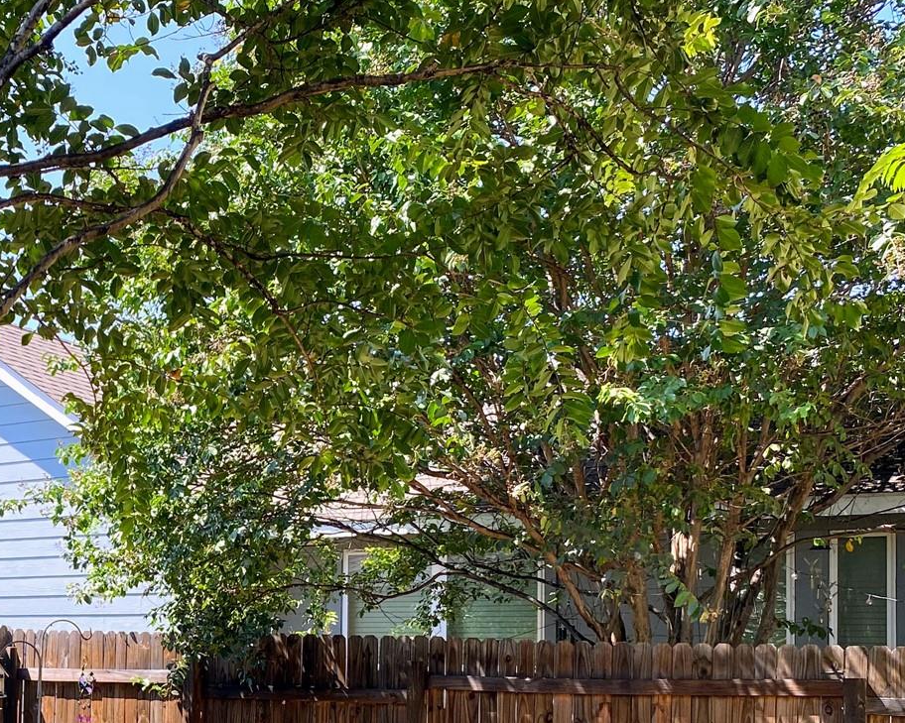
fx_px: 1526
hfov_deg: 30.9
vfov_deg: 25.9
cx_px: 24
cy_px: 631
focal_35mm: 57
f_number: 1.8
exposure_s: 1/421
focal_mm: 4.25
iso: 32
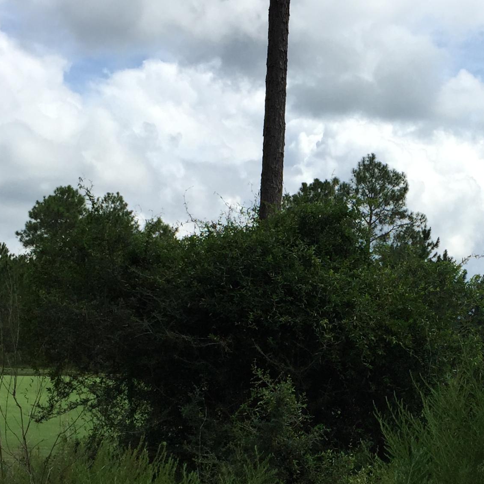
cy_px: 358
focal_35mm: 68
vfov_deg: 25.1
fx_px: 1076
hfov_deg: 24.9
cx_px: 399
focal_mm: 4.15
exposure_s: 1/2639
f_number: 2.2
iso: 32
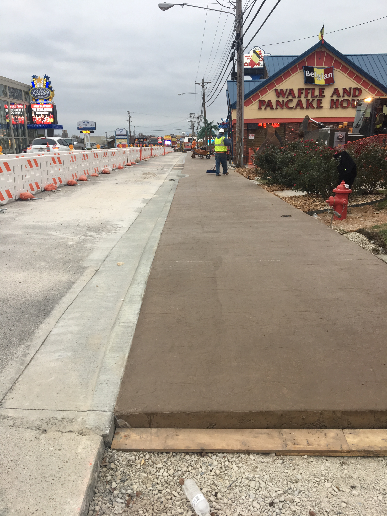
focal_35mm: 29
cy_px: 258
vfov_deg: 61.7
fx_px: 432
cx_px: 194
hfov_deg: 48.2
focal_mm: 4.15
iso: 32
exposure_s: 1/120
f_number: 2.2
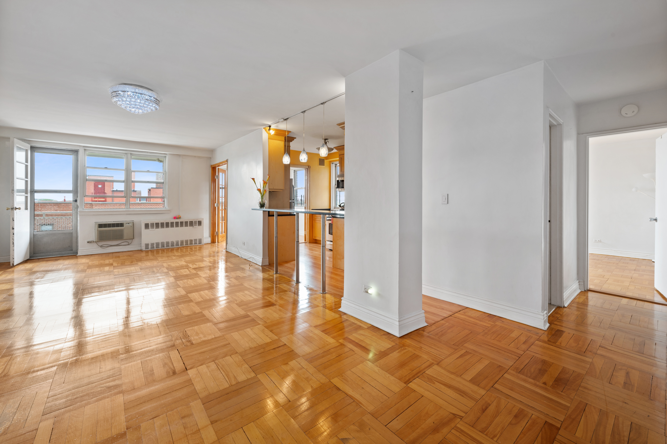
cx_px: 334
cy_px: 222
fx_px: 259
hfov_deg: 104.3
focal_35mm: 14
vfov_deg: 81.1
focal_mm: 14
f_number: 11
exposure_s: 1/1.67
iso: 200
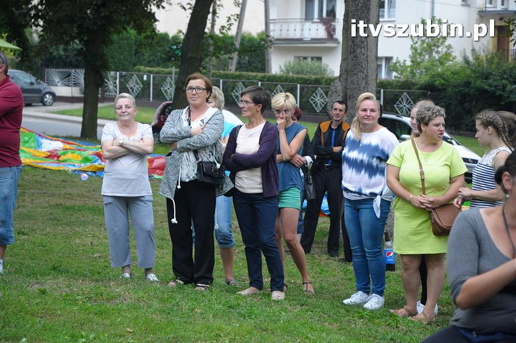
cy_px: 172
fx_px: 1504
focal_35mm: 105
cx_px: 258
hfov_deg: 19.5
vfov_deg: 13.0
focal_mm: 70
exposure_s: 1/160
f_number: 4.5
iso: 2500
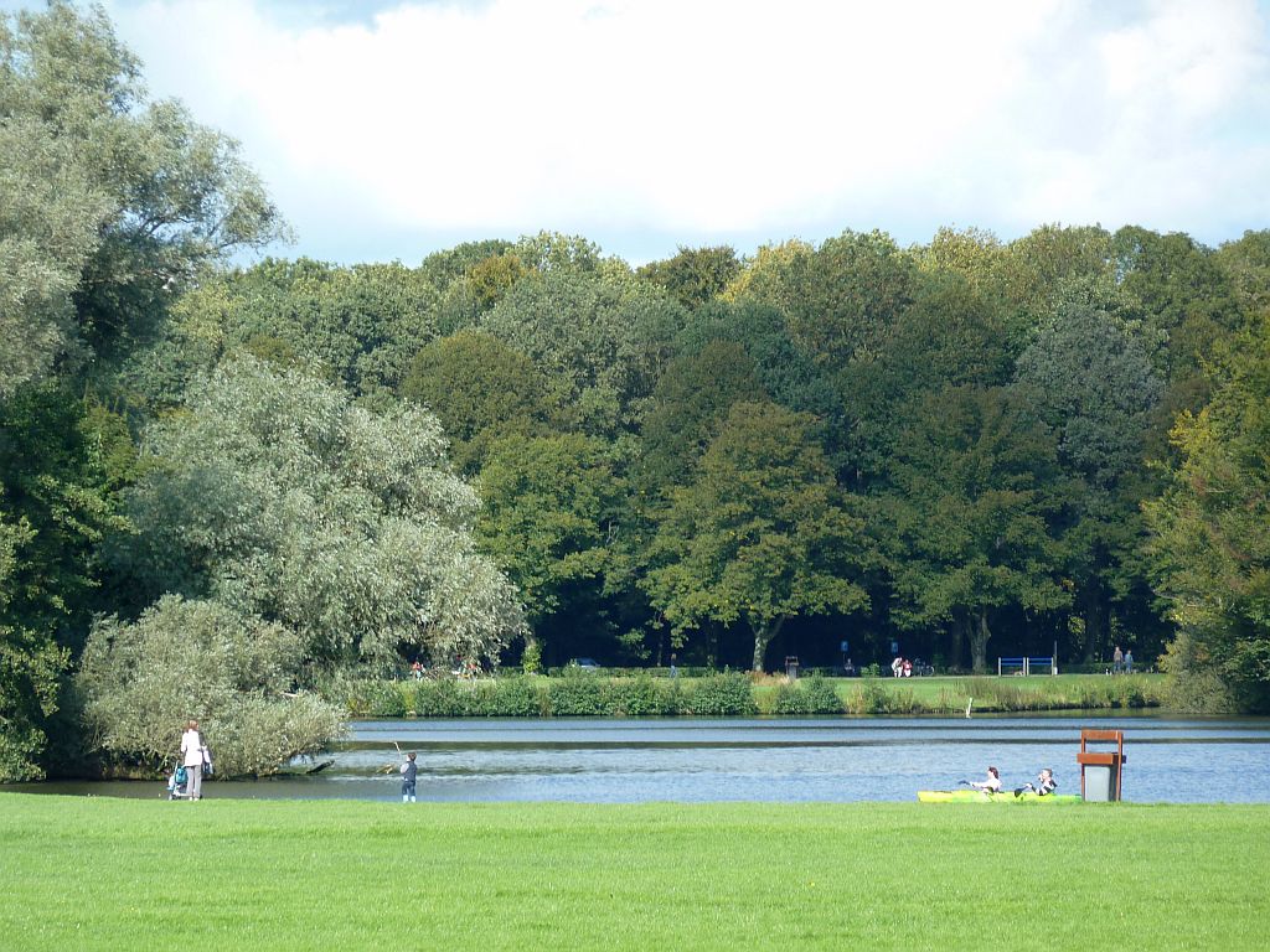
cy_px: 476
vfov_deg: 5.3
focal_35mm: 278
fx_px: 10199
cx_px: 635
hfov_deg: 7.1
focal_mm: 45.7
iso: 80
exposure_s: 1/160
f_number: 4.8
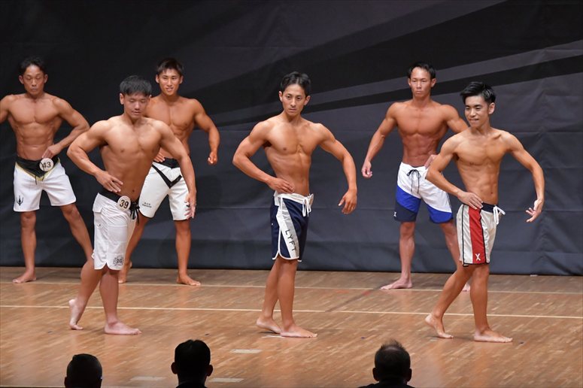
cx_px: 292
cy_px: 194
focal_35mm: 225
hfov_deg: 9.2
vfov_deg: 6.1
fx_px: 3642
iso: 6400
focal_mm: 150
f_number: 5.6
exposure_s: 1/400
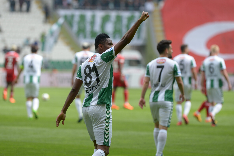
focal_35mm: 300
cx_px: 117
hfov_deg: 6.9
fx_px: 1950
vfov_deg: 4.6
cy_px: 78
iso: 800
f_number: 5
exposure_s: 1/3200
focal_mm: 300
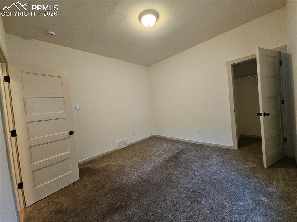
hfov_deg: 106.2
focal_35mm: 13
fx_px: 111
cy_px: 111
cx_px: 148
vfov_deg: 89.9
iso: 320
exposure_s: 1/30
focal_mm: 1.74
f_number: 2.2
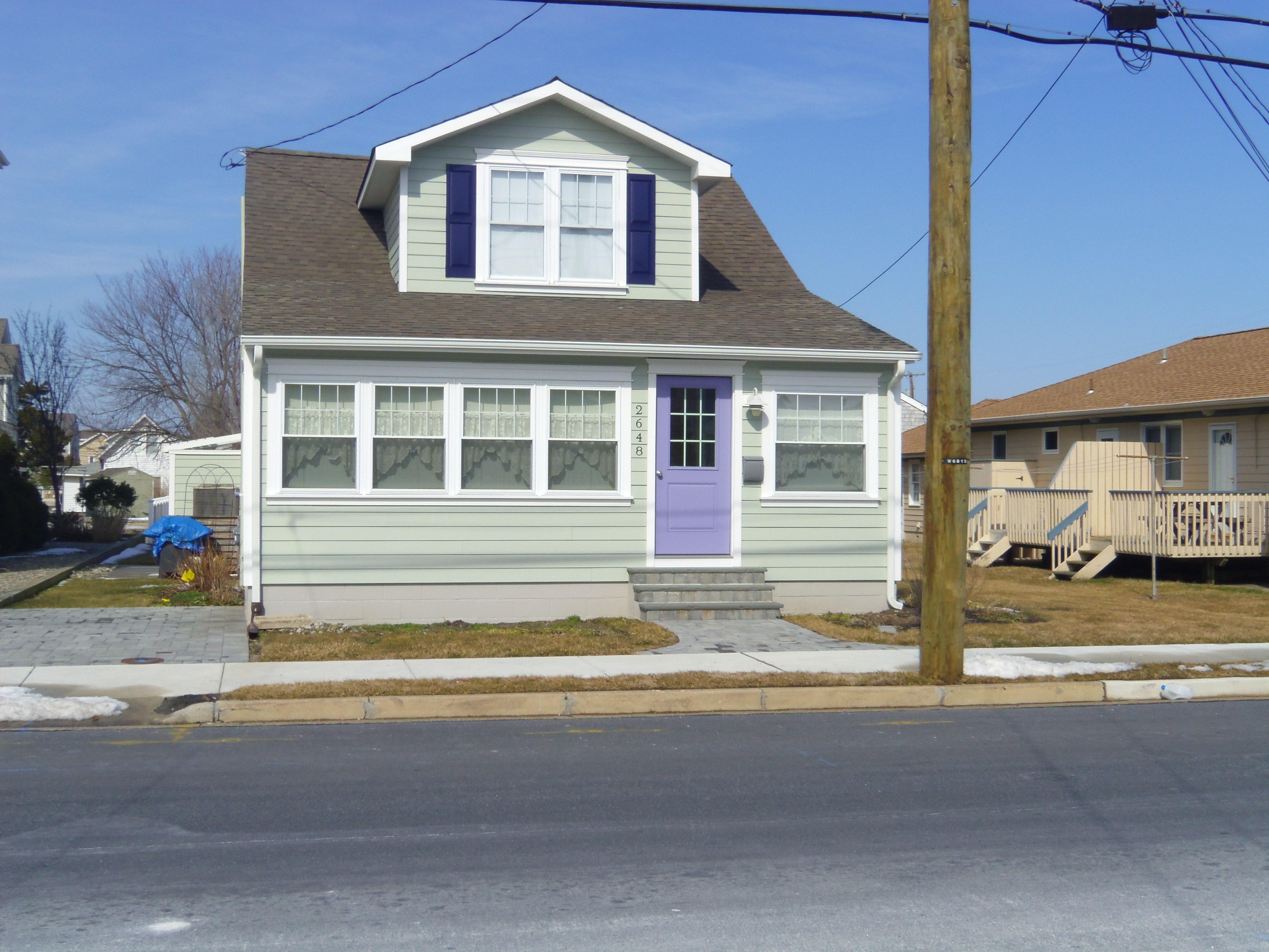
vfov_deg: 32.2
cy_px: 476
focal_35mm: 45
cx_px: 634
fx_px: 1650
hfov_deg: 42.1
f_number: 12.6
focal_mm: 8.4
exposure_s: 1/80
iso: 64
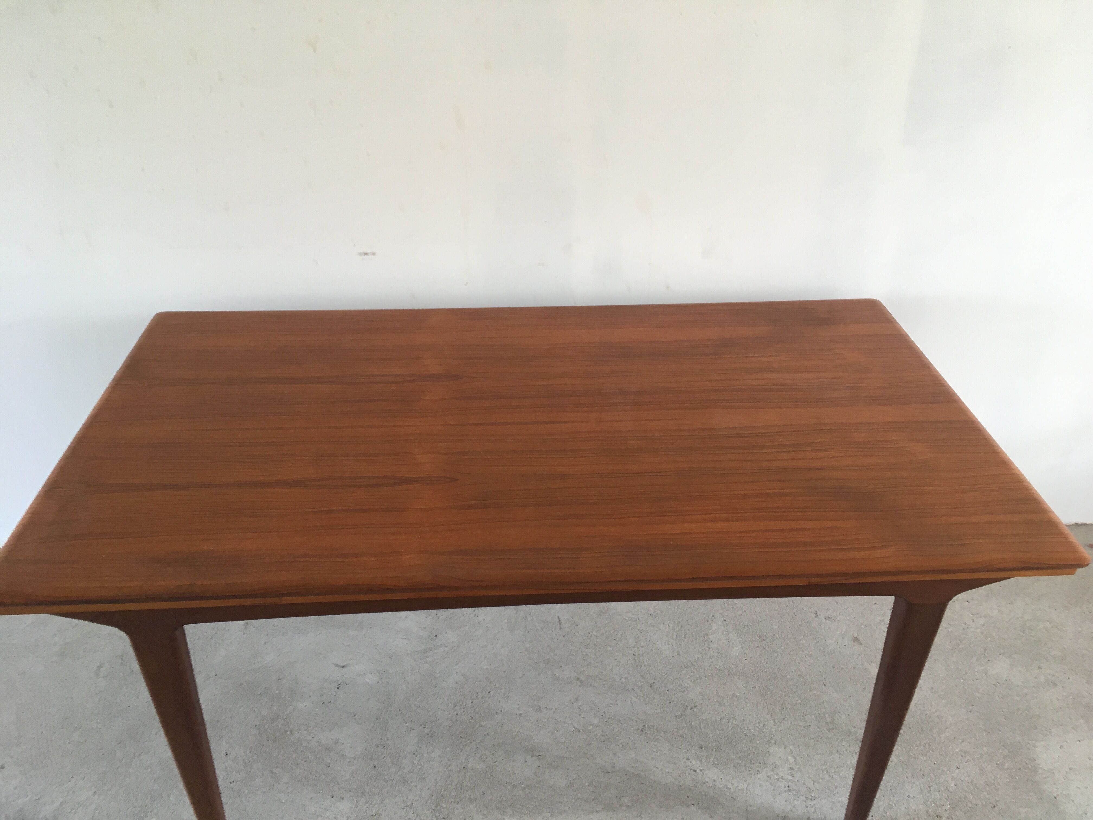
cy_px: 410
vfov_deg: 48.2
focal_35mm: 29
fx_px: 916
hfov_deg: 61.7
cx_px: 546
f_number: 2.2
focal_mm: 4.15
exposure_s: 1/33
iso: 64
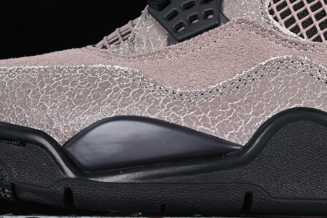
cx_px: 313
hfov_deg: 8.5
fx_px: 2198
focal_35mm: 242
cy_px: 13
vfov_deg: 5.7
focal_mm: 50
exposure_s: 1/60
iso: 160
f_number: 7.1
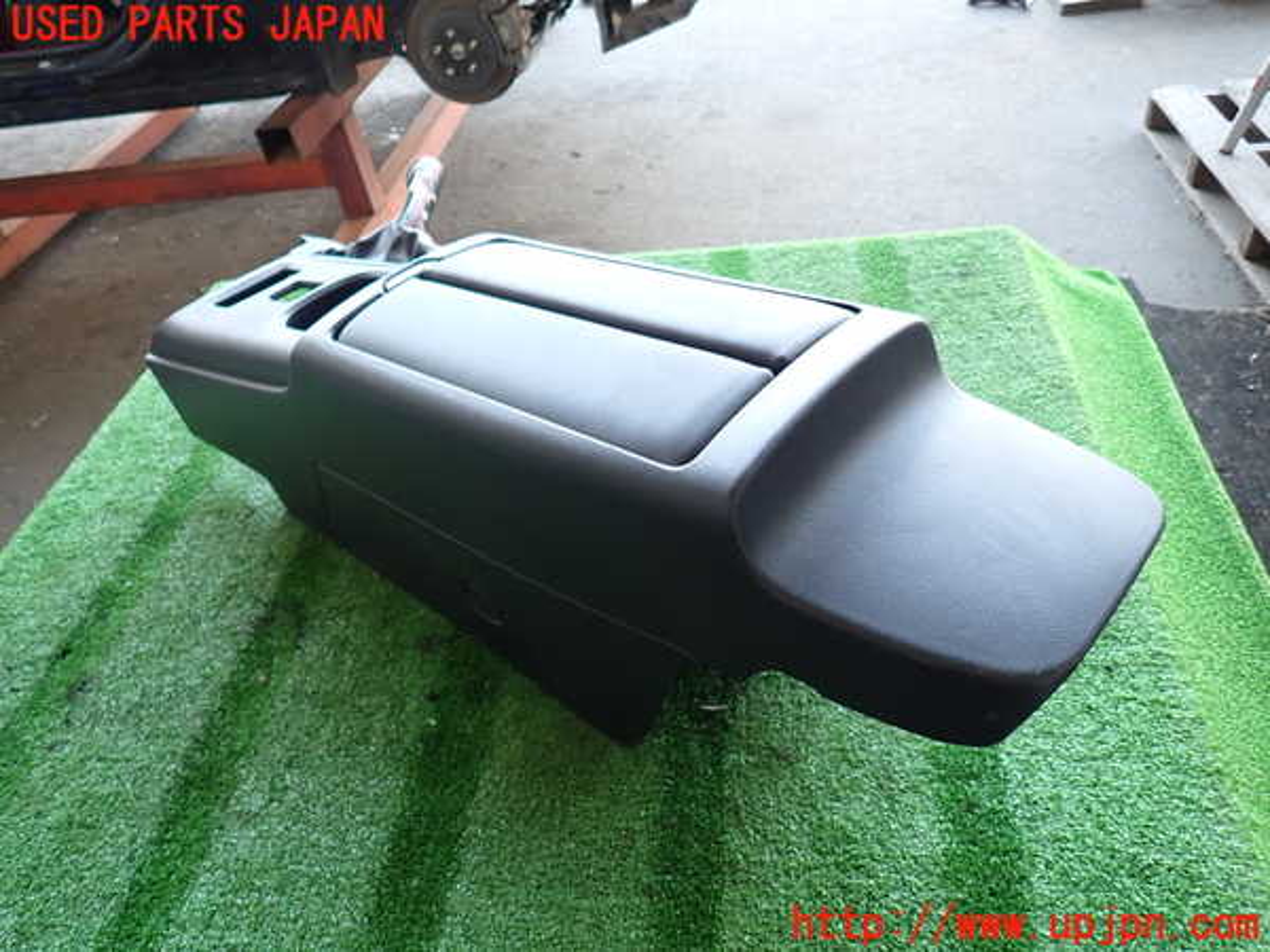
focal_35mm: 25
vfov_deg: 54.9
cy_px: 476
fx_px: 917
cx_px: 635
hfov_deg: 69.4
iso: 200
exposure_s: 1/60
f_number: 2
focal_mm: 4.5
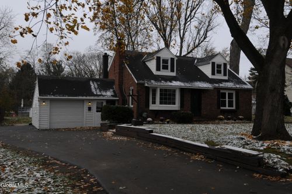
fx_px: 267
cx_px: 146
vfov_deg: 39.9
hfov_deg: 57.3
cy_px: 97
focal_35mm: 33
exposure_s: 1/320
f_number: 9
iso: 200
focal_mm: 22
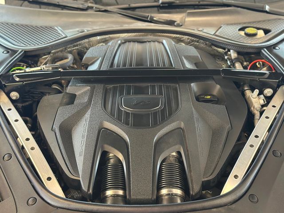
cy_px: 106
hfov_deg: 39.7
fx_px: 394
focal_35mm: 48
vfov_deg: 30.3
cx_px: 142
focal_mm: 6.86
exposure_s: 1/40
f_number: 1.78
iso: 320
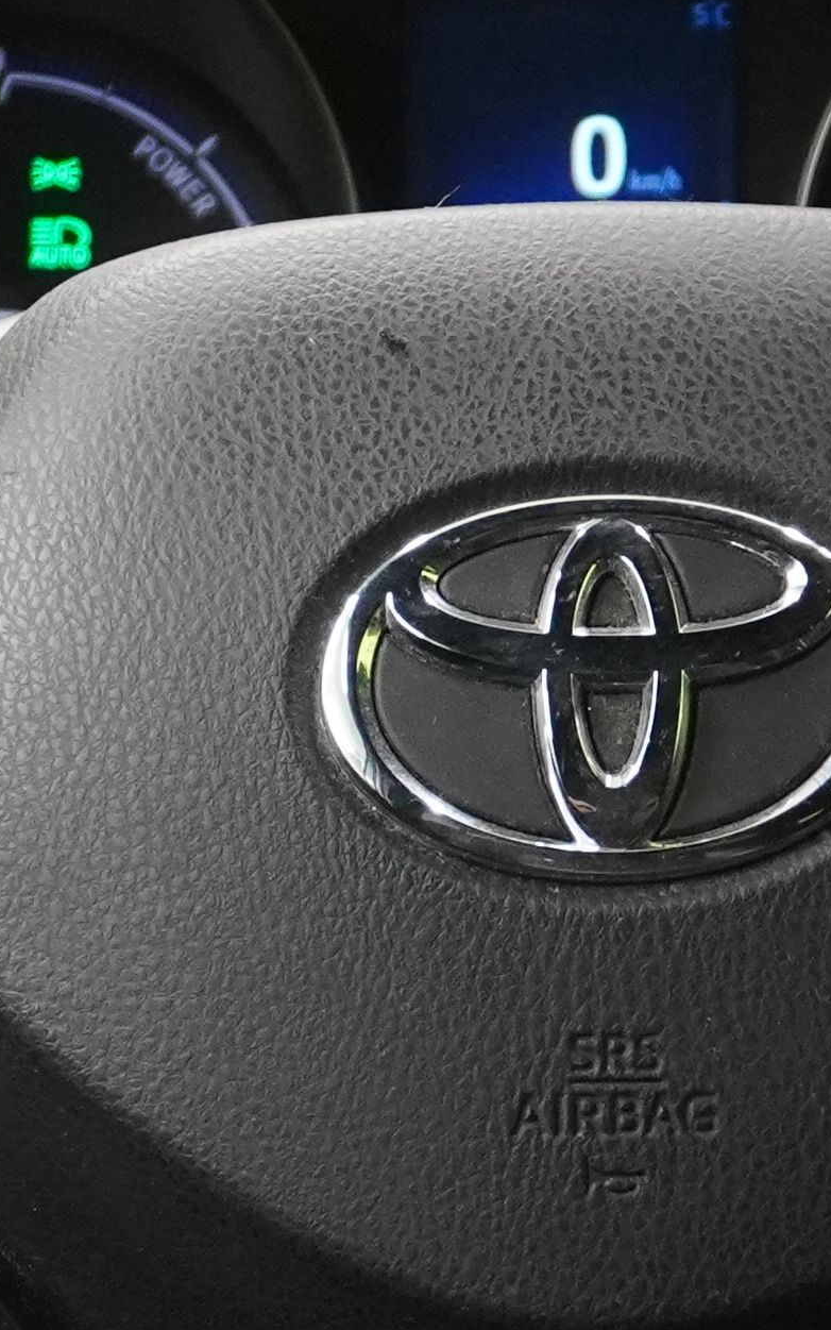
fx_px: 6377
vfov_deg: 11.9
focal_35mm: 176
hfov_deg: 7.5
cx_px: 554
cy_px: 795
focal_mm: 24
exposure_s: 1/40
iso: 2000
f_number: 4.5
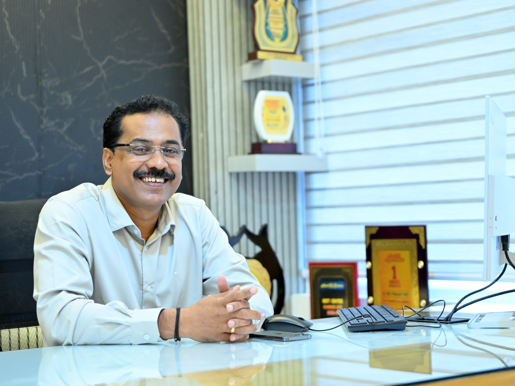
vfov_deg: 19.4
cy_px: 192
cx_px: 261
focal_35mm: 76
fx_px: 1131
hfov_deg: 25.7
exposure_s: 1/125
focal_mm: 70
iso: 1600
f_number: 2.8
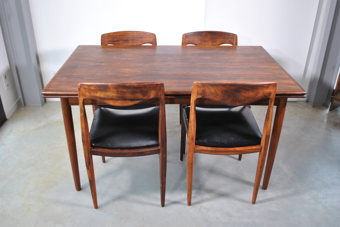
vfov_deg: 40.1
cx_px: 170
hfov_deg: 57.2
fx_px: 312
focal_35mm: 33
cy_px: 114
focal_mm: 22
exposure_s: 1/15
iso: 200
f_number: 4
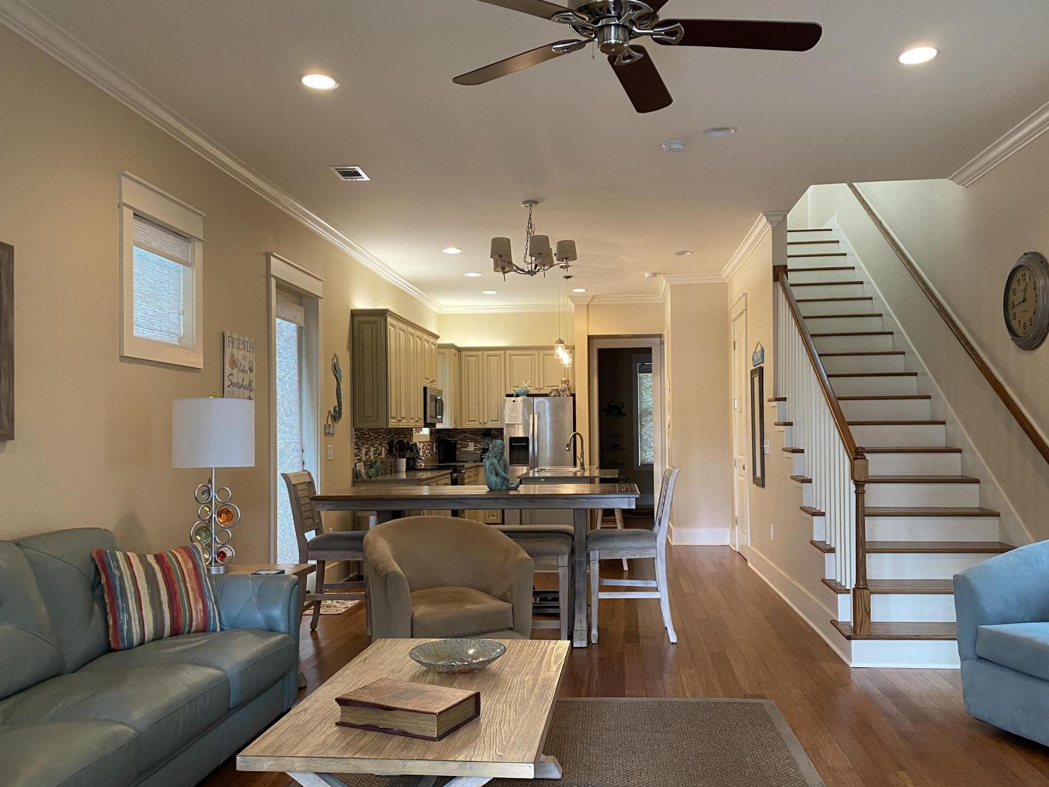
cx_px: 556
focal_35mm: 28
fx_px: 849
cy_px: 422
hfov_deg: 63.4
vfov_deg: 49.7
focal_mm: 4.25
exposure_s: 1/60
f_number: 1.8
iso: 200
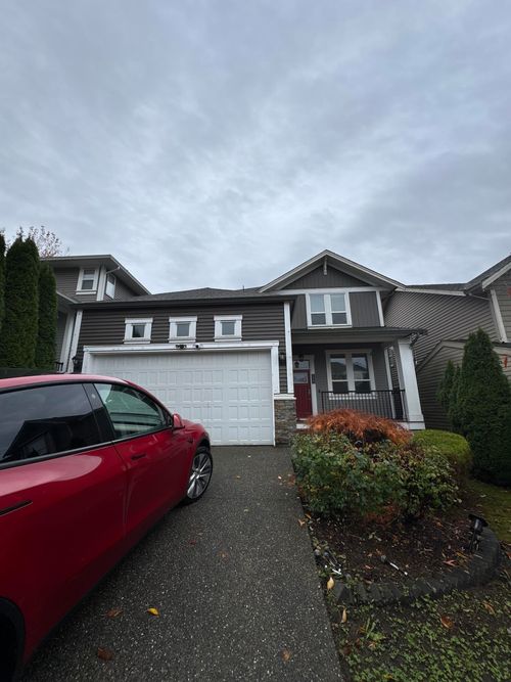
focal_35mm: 14
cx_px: 256
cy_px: 341
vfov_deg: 102.1
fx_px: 276
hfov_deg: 85.7
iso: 40
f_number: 2.2
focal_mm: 2.22
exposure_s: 1/631
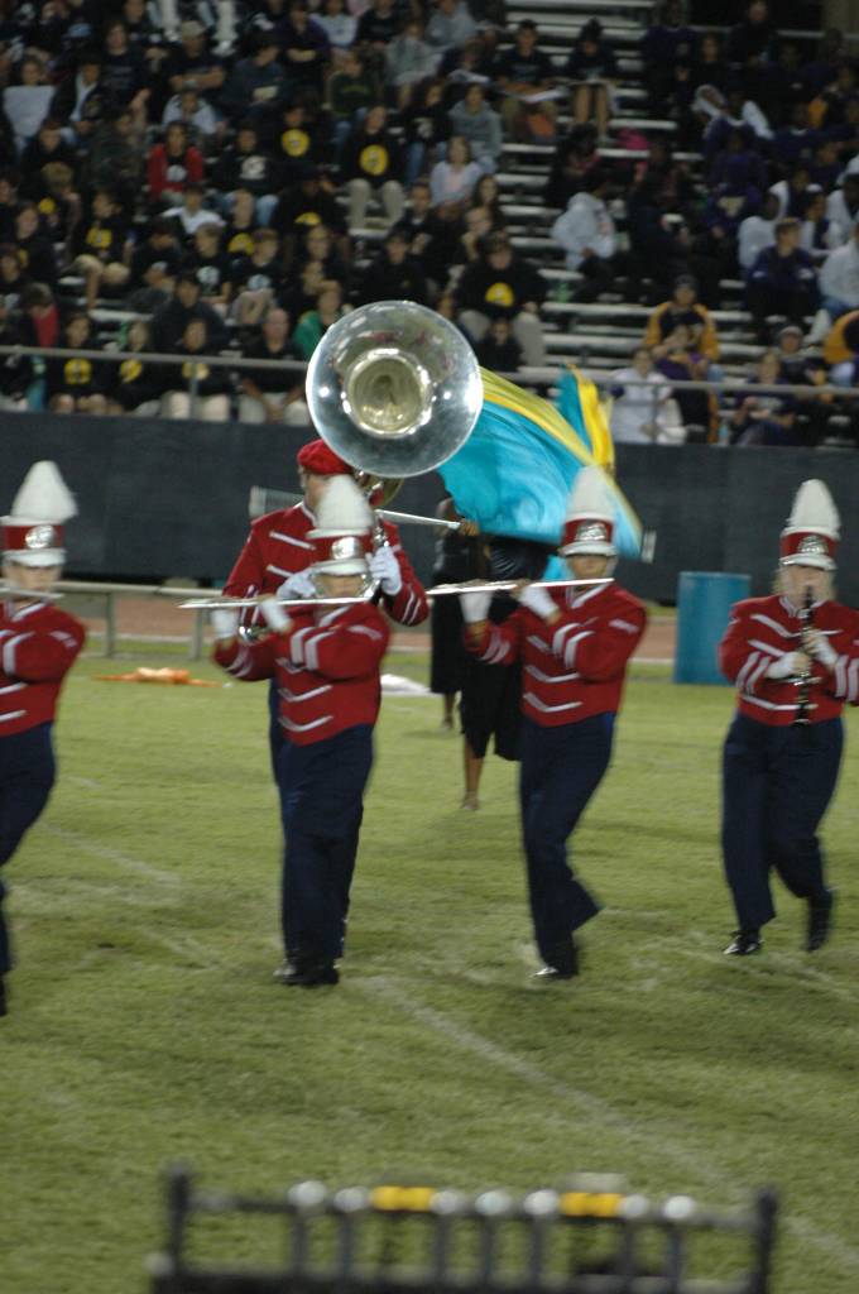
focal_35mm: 300
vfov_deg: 6.9
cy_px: 647
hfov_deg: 4.6
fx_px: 10766
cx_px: 430
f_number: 2.8
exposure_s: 1/60
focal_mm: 200
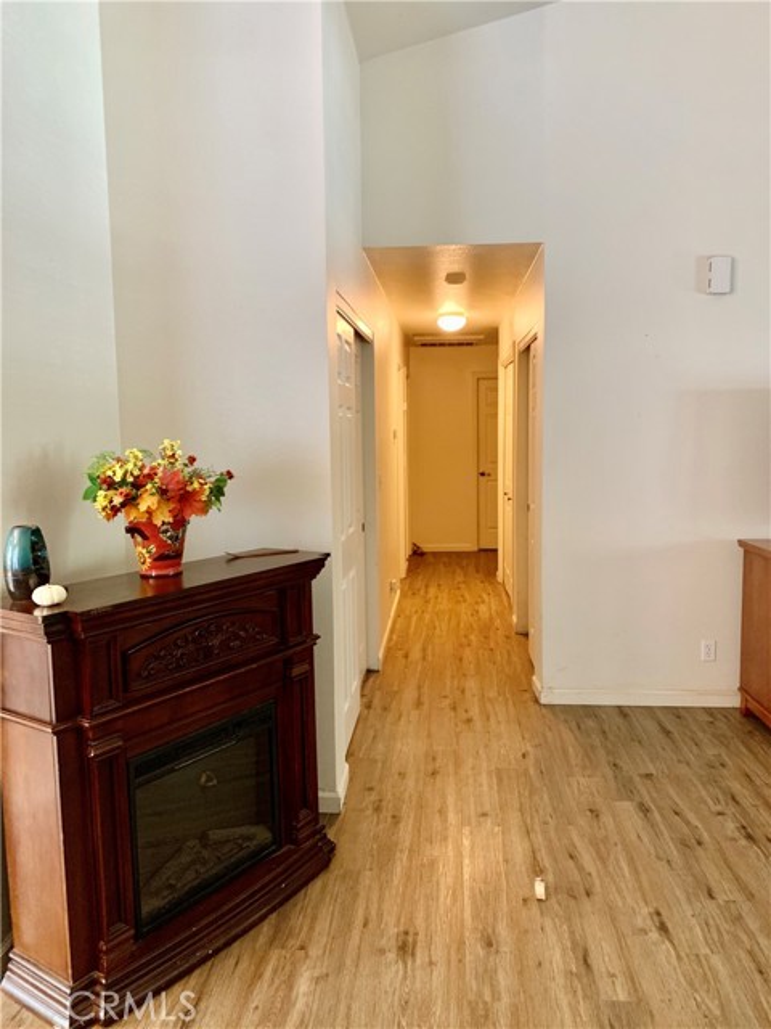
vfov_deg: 67.3
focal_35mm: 26
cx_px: 386
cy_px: 514
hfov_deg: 53.1
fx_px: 772
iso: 320
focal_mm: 4.25
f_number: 1.8
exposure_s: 1/40
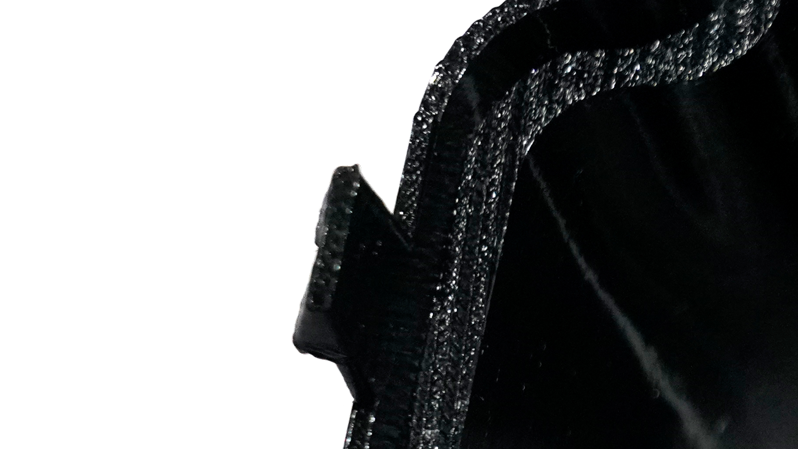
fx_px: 4613
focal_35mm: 218
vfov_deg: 5.5
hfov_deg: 9.4
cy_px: 546
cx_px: 1454
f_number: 7.1
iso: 4000
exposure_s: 1/200
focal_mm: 50
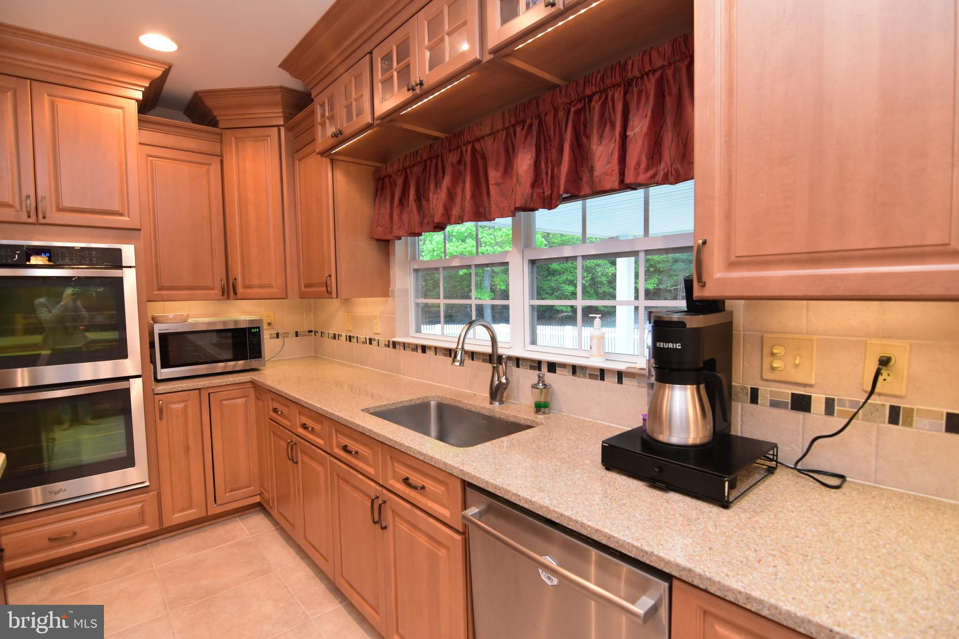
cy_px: 320
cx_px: 480
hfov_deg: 95.0
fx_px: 439
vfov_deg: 72.0
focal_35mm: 16
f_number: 4
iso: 1600
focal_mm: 11
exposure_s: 1/60
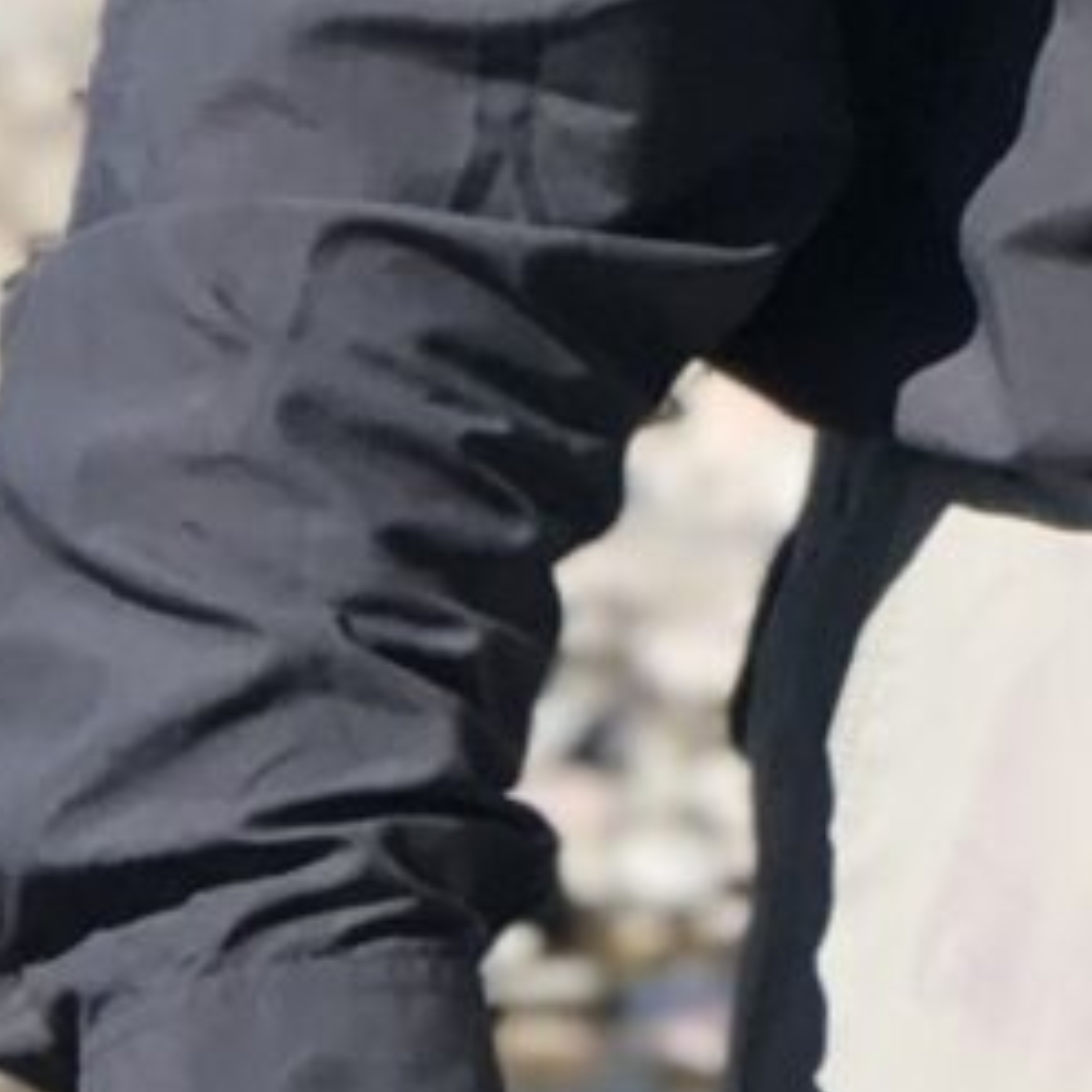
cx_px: 2728
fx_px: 18666
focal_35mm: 523
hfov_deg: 3.3
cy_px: -858
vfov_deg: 3.3
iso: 20
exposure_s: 1/759
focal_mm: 6.6
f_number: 2.8
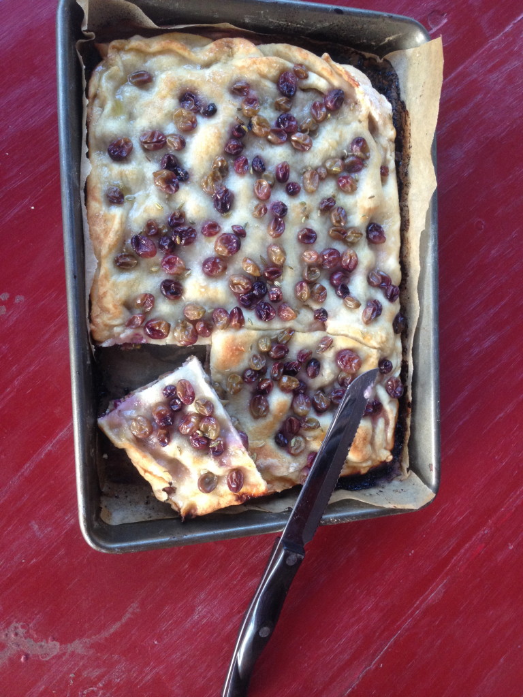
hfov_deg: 40.7
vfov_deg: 52.6
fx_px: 705
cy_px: 348
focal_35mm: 35
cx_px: 262
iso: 125
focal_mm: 4.28
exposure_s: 1/20
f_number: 2.4
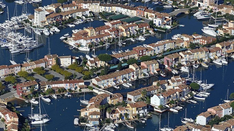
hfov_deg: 13.1
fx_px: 1017
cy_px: 243
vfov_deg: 7.2
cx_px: 114
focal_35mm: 164
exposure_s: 1/1600
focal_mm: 70
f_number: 8
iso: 400
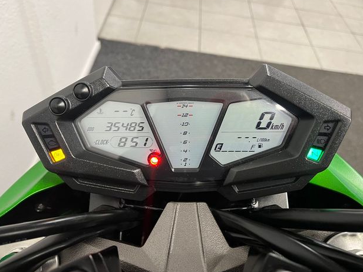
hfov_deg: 65.3
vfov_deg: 51.3
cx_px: 187
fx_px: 283
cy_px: 132
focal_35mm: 27
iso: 160
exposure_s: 1/50
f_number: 1.6
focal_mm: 5.1
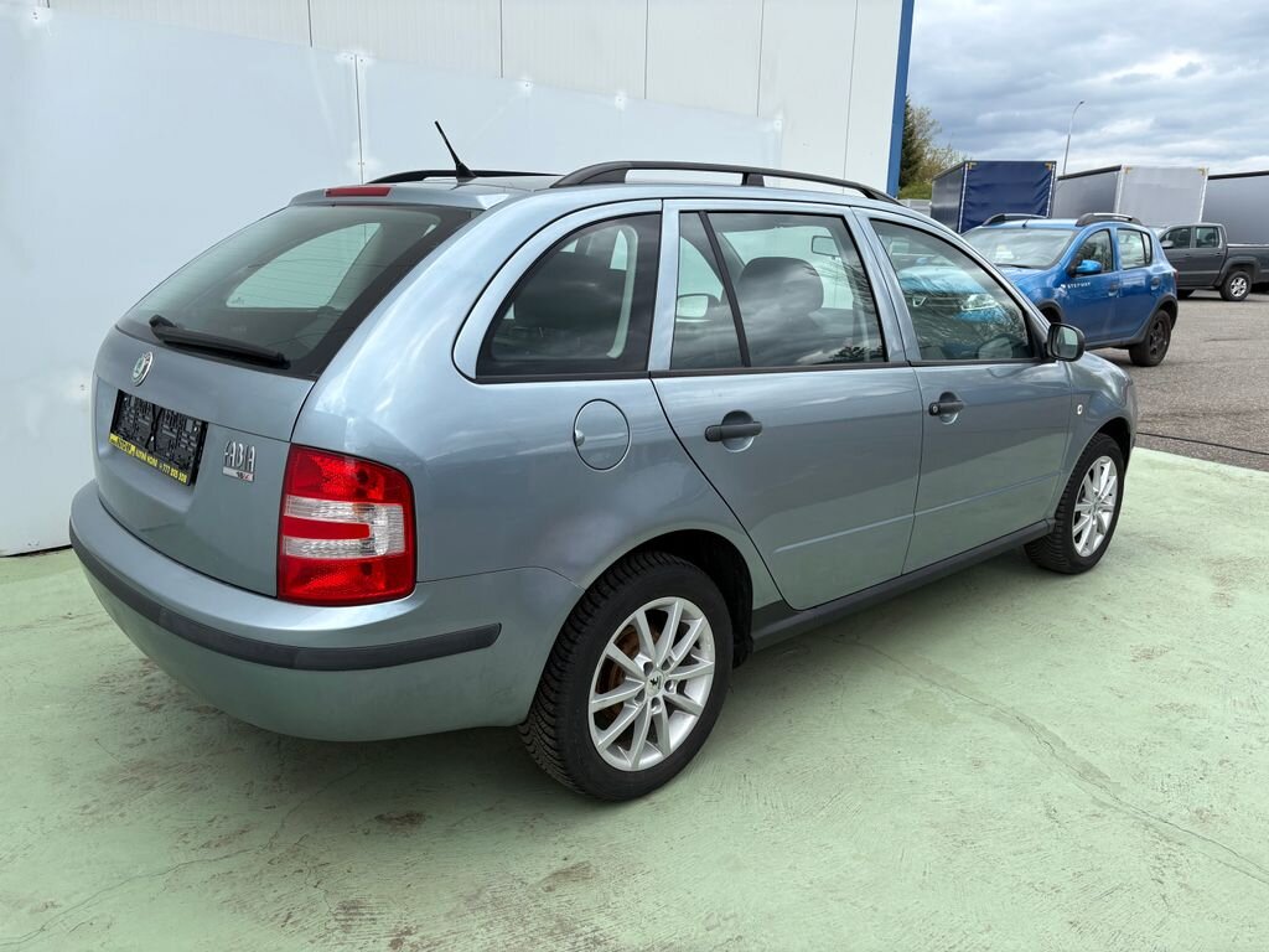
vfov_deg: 53.1
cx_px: 634
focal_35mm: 26
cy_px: 476
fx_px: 953
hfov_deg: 67.3
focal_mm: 5.96
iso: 50
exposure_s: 1/1337
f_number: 1.6
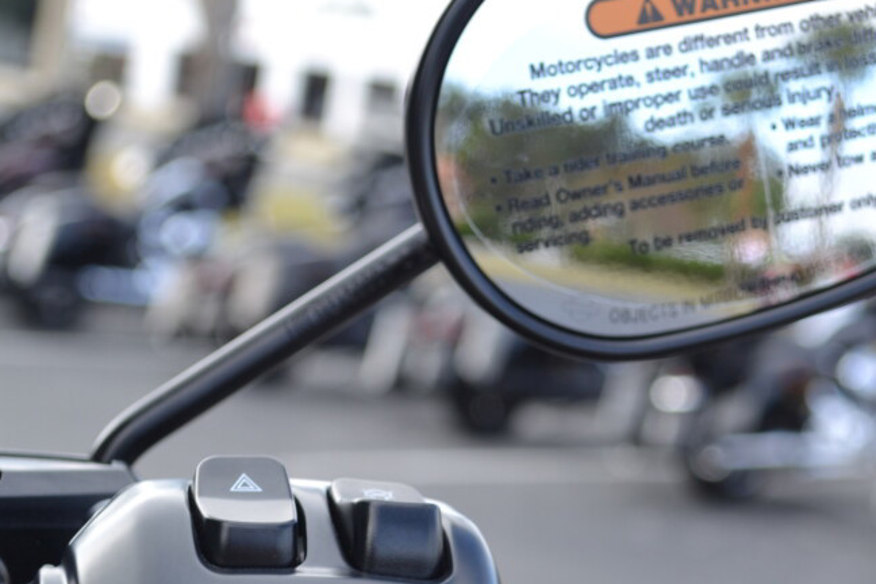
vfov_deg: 13.6
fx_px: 2433
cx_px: 568
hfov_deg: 20.4
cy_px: 527
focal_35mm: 100
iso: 125
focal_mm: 36
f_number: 5.6
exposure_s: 1/125
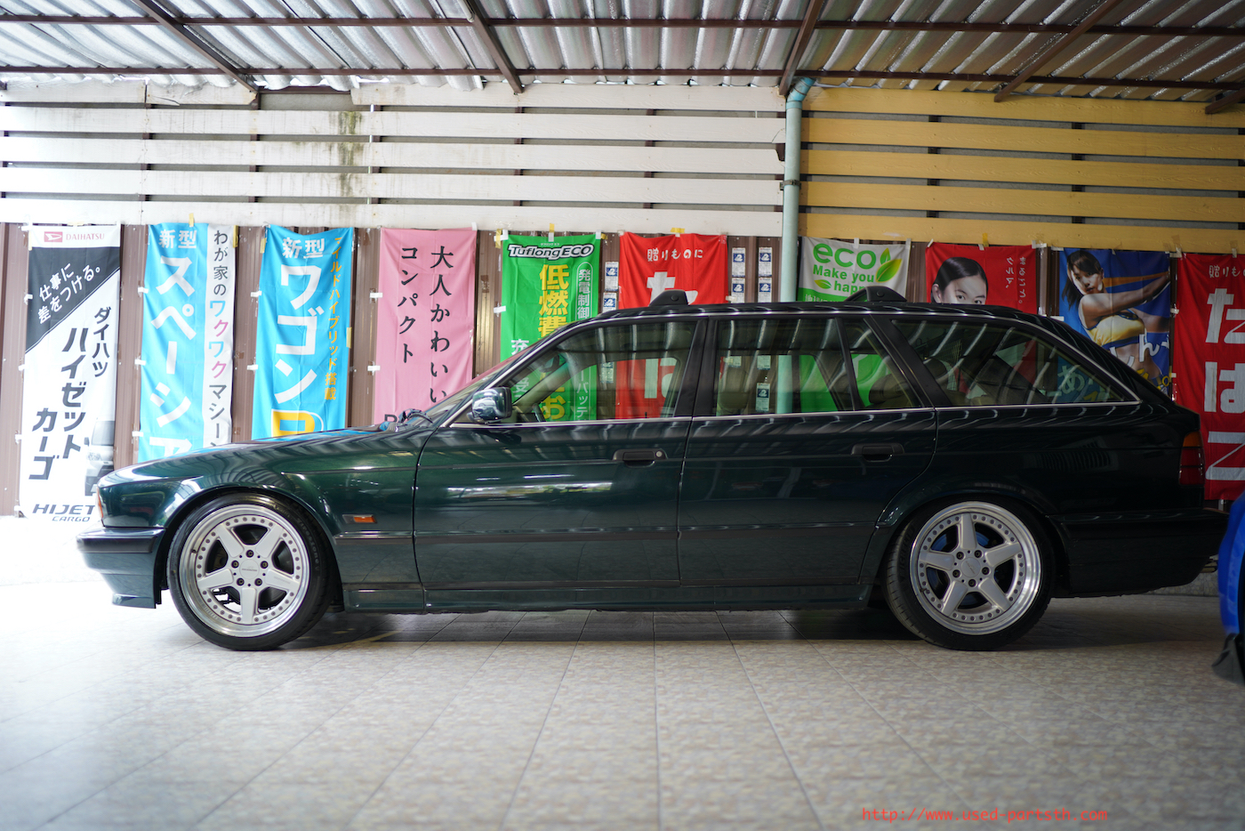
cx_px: 622
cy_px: 416
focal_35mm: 35
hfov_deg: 54.4
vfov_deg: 37.9
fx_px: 1211
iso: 100
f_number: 1.4
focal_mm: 35
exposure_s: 1/50
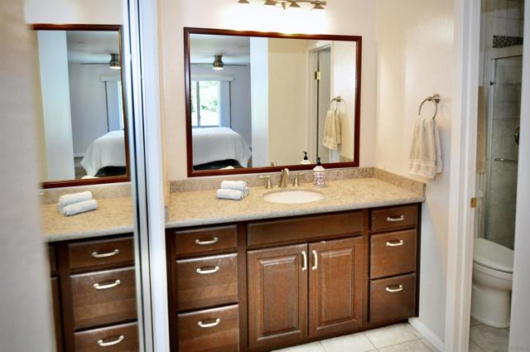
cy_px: 176
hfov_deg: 81.3
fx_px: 309
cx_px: 265
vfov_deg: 59.4
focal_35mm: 21
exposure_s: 1/60
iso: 800
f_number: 4
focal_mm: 14
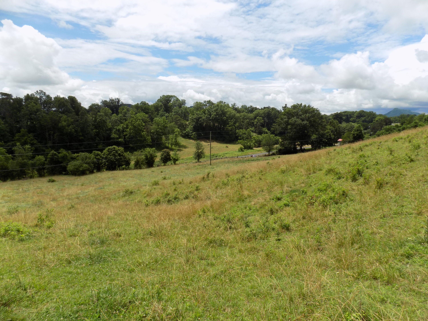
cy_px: 160
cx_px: 214
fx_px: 284
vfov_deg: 58.9
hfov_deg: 73.9
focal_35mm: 23
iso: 80
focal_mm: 4
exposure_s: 1/1250
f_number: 3.1
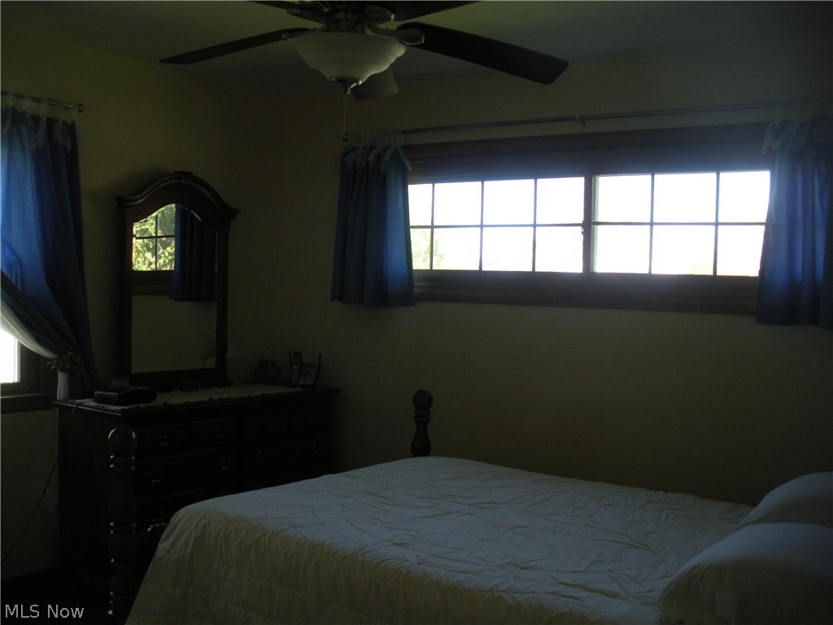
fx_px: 866
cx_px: 416
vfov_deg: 39.7
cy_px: 312
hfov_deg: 51.4
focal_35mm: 36
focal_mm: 6.3
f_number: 3.5
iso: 187
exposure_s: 1/62.7
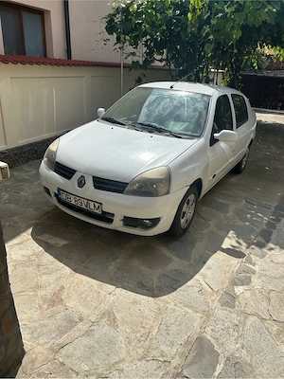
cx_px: 142
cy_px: 190
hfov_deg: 53.1
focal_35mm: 26
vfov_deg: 67.3
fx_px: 284
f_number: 1.5
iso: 50
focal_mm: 5.7
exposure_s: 1/5882
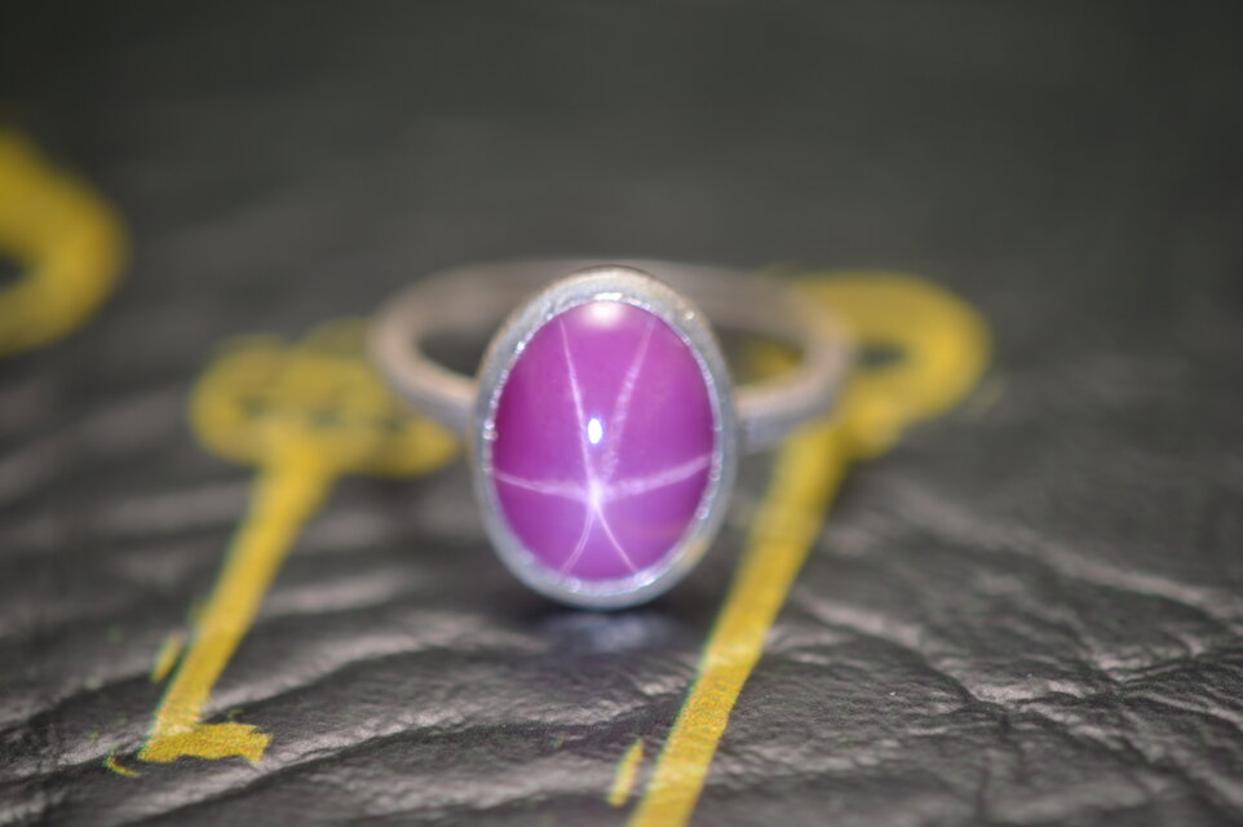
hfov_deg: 16.1
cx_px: 622
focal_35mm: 128
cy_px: 414
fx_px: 4399
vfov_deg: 10.7
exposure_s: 1/125
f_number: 4.2
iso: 100
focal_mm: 85
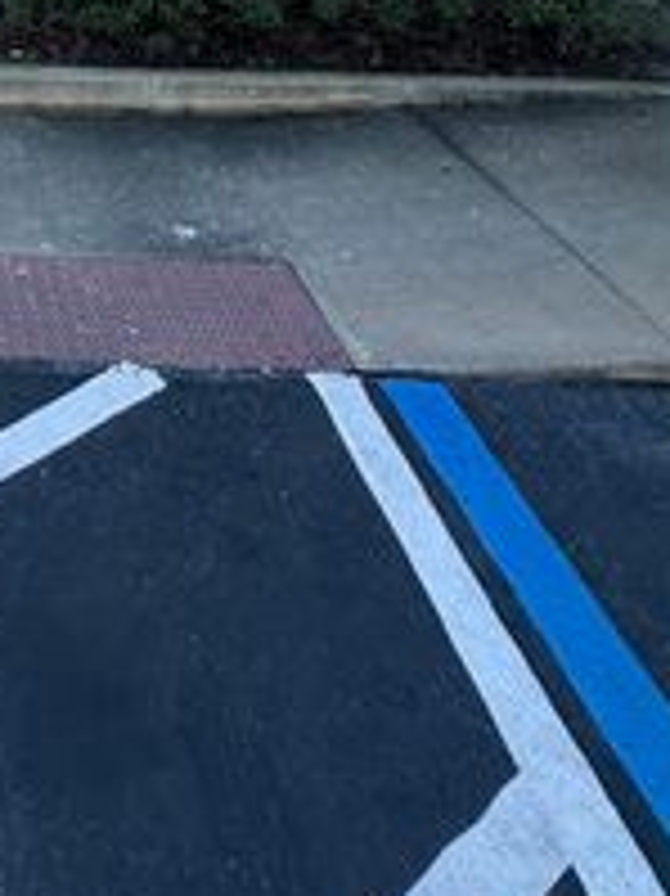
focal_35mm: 47
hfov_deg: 26.2
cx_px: -202
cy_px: -421
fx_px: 1214
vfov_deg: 28.2
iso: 40
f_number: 2.2
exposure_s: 1/445
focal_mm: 2.22
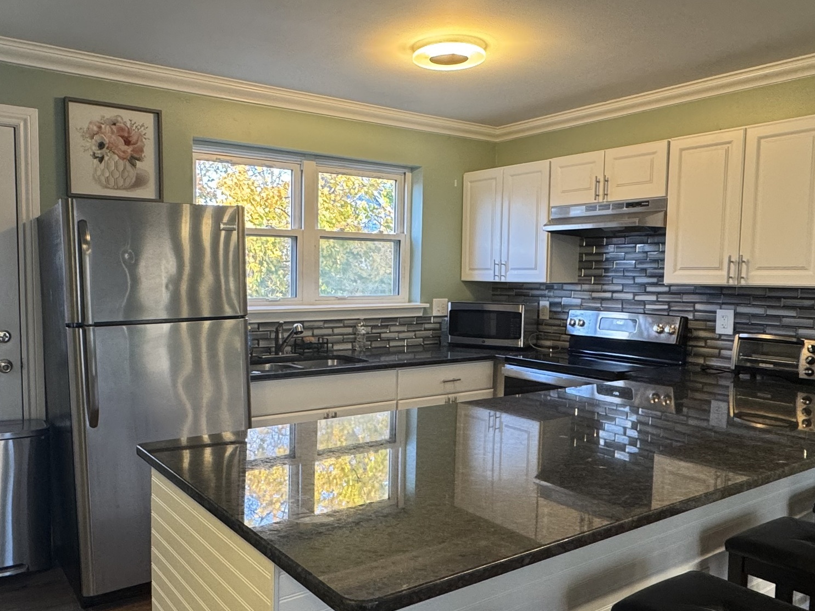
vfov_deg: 48.2
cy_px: 334
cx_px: 351
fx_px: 683
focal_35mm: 29
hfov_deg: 61.4
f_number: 2.2
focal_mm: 2.22
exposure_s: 1/60
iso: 250
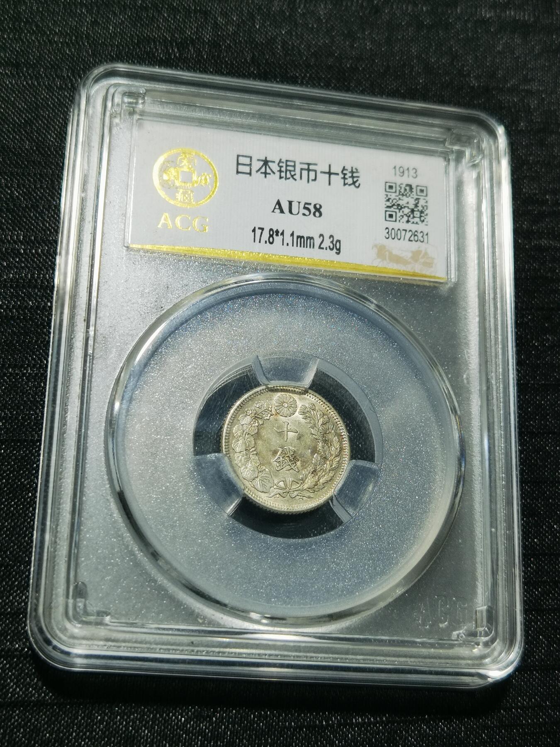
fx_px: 1208
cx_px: 280
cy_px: 374
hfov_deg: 26.1
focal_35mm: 56
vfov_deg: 34.3
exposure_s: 1/100
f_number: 1.9
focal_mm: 6.67
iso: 100
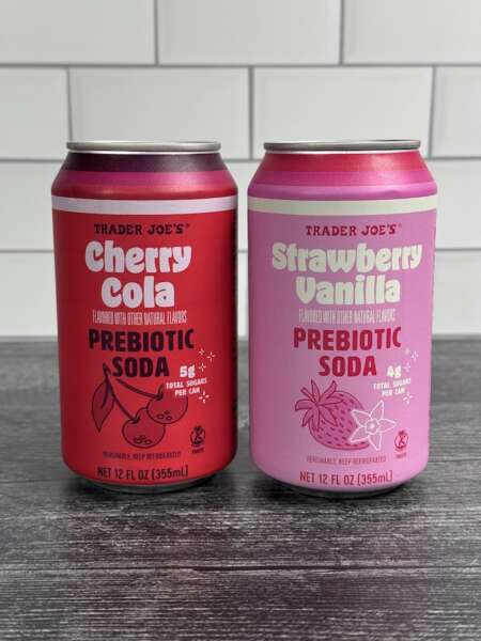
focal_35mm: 48
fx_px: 889
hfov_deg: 30.3
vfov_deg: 39.7
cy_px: 320
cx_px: 240
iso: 160
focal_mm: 6.76
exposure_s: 1/60
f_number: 1.78
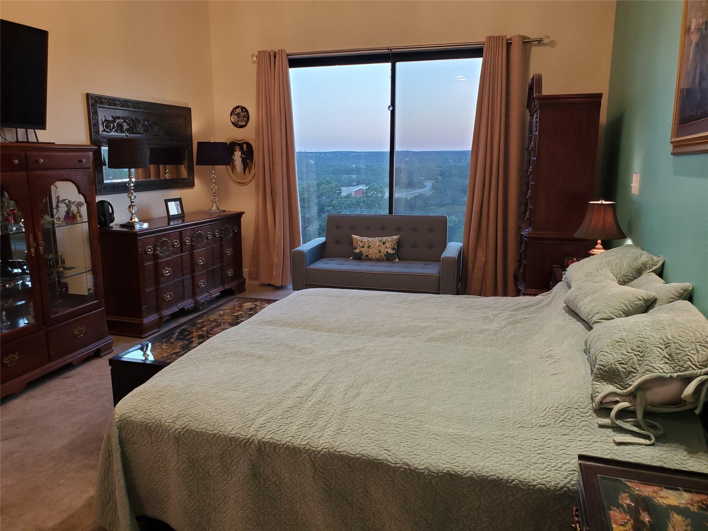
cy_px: 266
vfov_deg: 53.1
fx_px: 532
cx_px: 354
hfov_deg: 67.3
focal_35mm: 26
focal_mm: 4.3
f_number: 2.4
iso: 200
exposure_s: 1/40
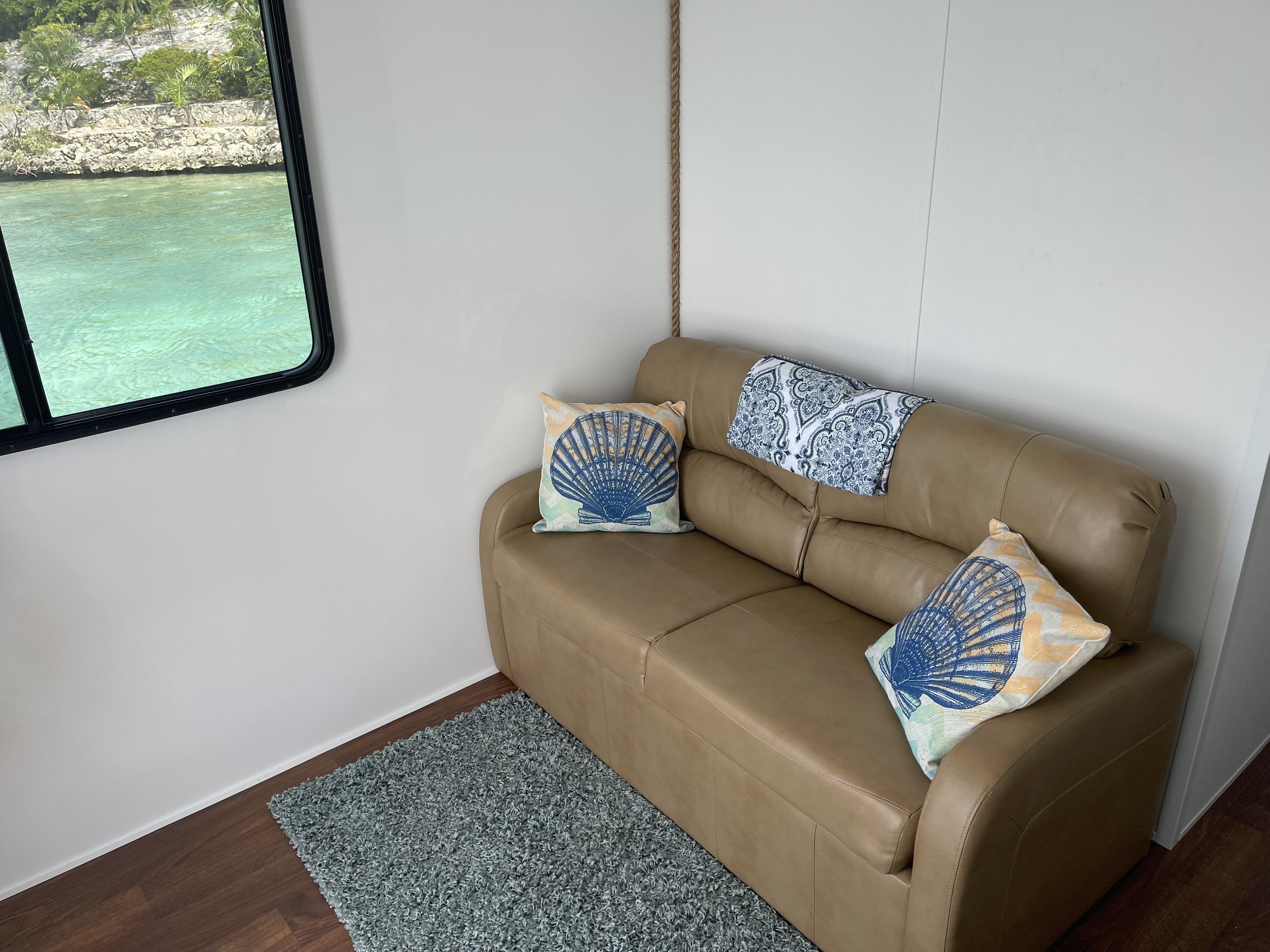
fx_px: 954
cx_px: 635
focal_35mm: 26
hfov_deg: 67.3
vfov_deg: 53.1
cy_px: 476
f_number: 1.6
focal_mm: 5.1
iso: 32
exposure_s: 1/358
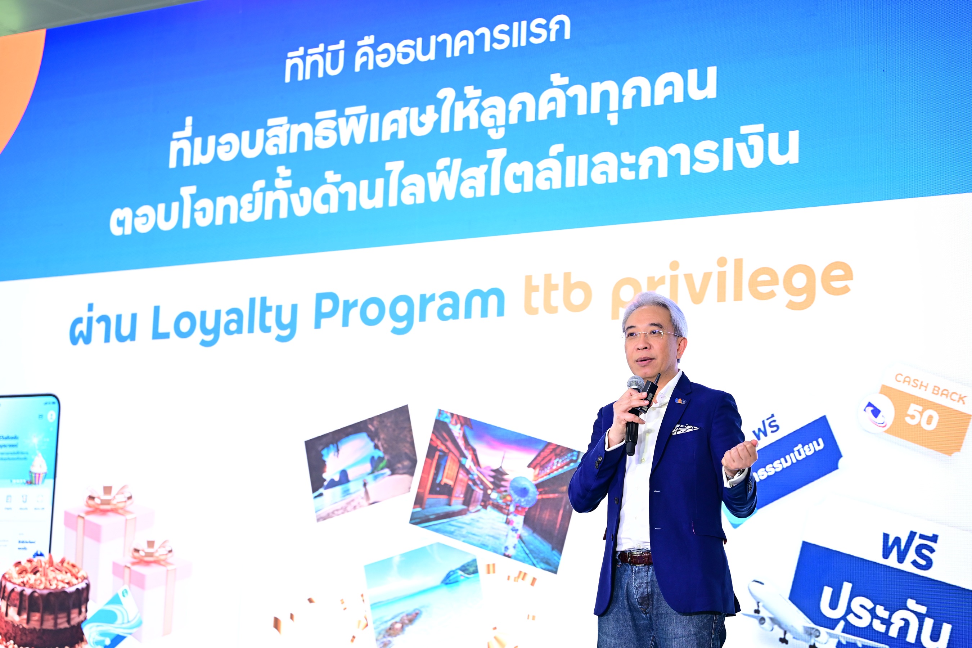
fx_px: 1890
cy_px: 324
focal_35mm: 70
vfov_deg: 19.5
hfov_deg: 28.8
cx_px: 486
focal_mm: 70
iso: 800
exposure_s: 1/160
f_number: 2.8
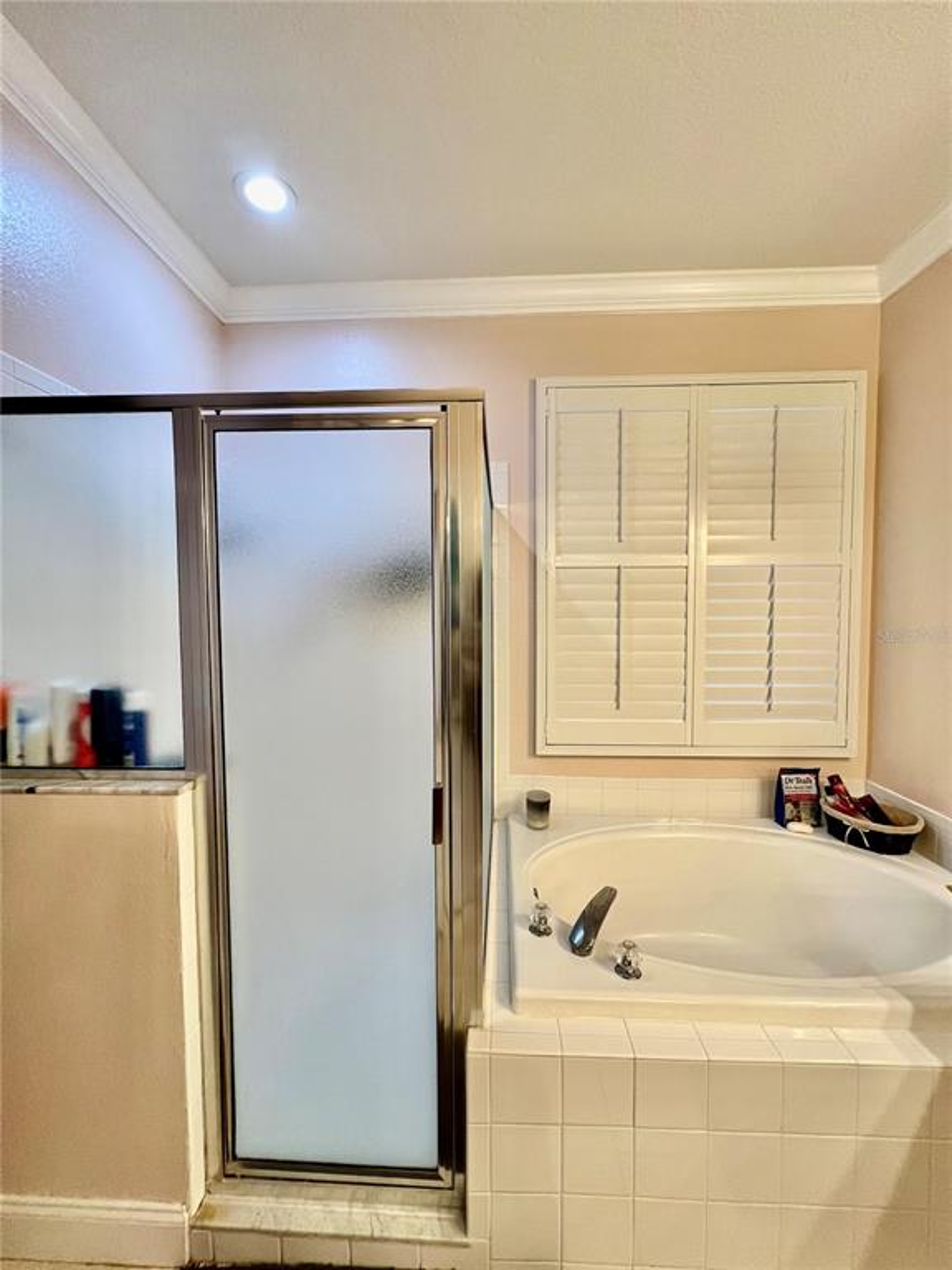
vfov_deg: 106.2
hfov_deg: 89.9
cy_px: 635
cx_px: 476
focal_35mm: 13
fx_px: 477
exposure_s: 1/120
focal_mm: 1.57
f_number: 1.8
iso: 160
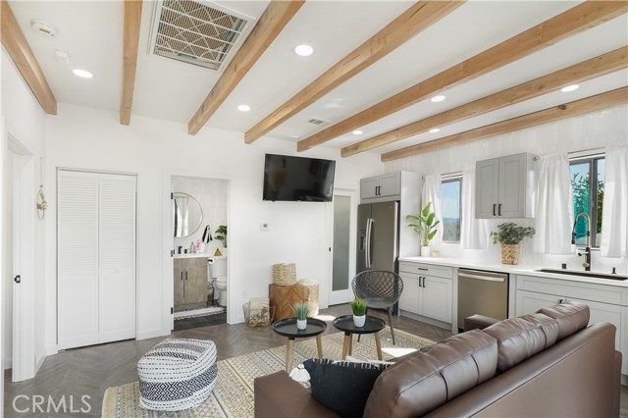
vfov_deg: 72.0
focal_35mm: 16
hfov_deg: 95.0
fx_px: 288
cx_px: 314
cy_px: 209
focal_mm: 11
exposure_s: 1/160
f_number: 6.3
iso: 400
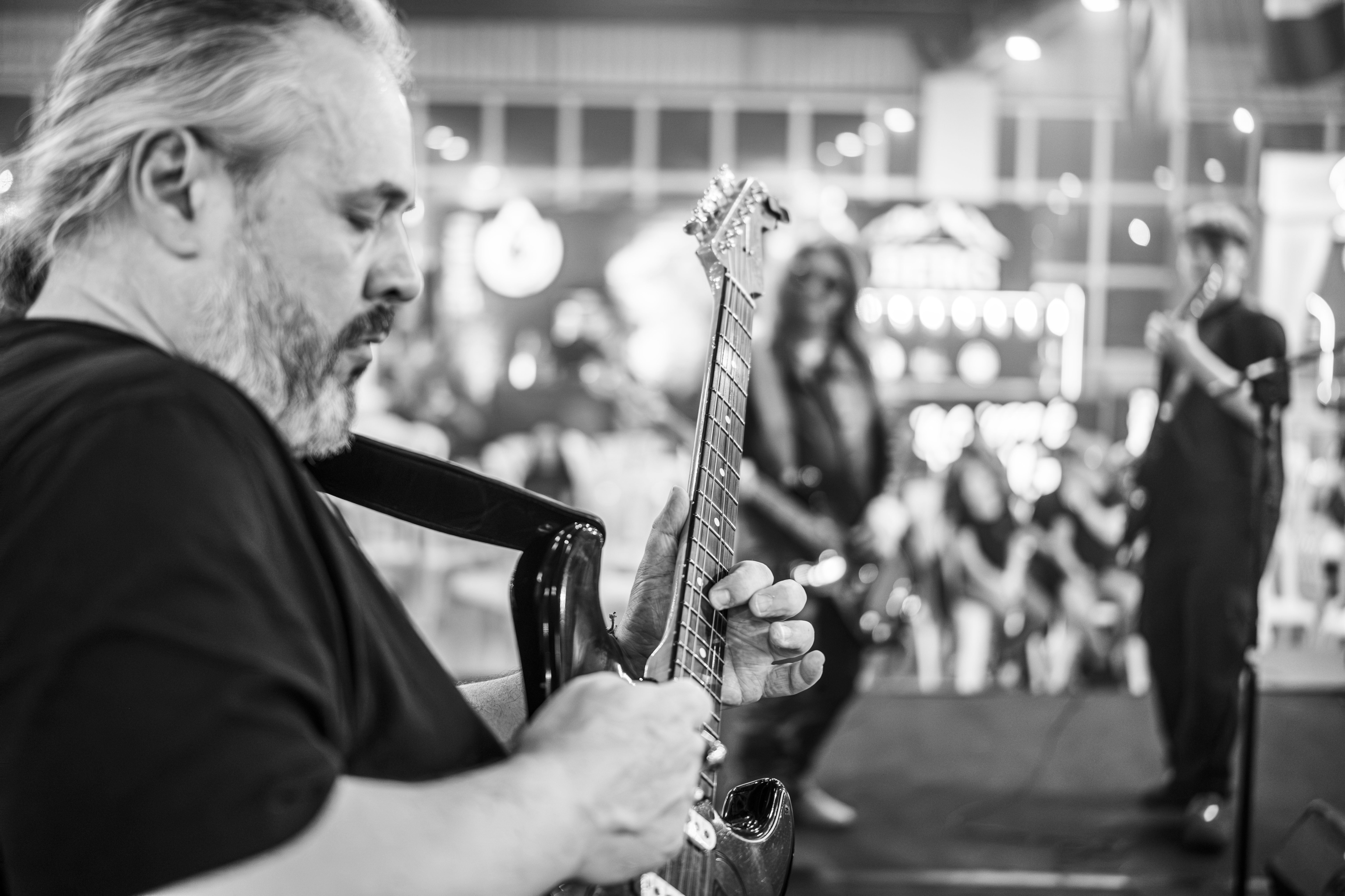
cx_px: 672
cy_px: 448
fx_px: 1532
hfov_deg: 47.4
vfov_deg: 32.6
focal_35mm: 41
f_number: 1.2
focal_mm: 27
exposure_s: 1/320
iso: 1000
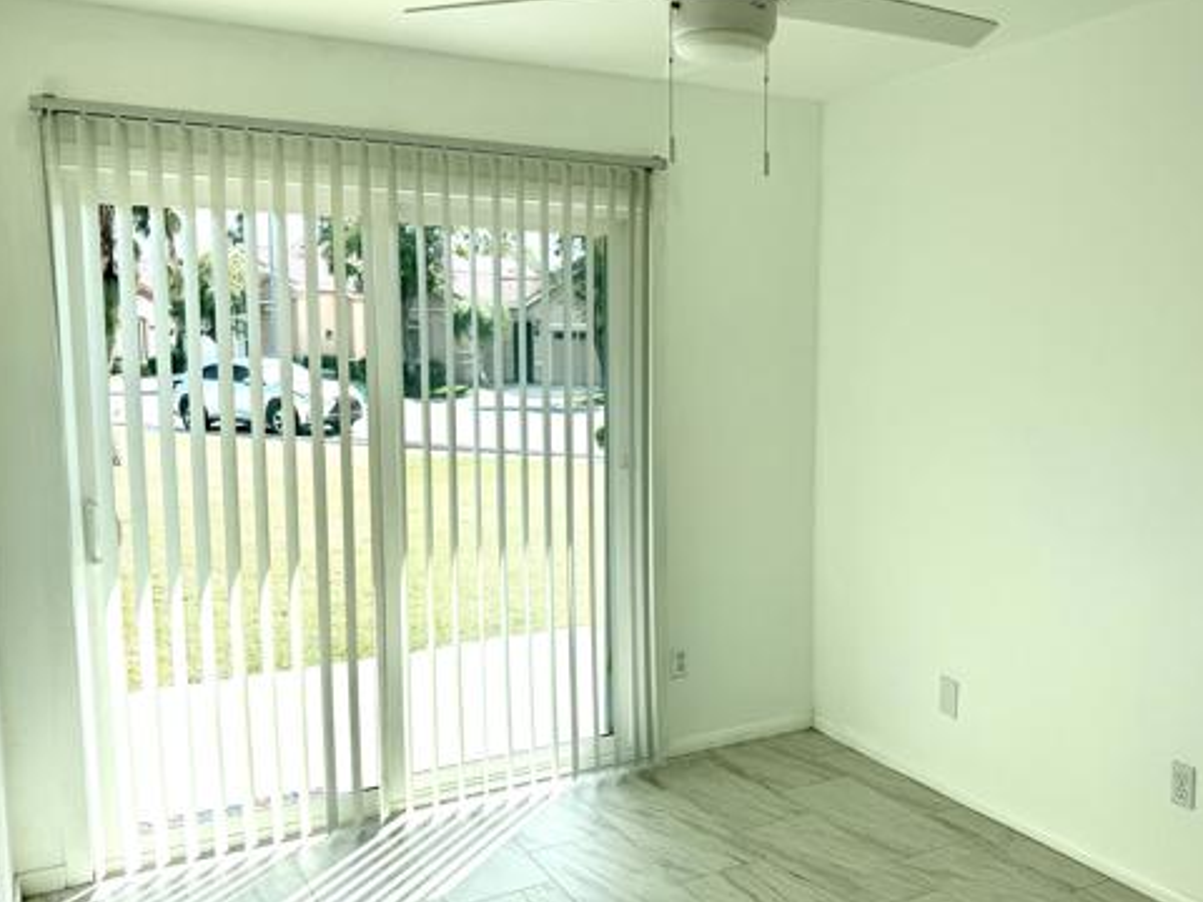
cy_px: 466
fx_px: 1112
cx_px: 709
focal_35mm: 32
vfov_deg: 44.2
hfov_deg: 56.5
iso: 80
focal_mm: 6.76
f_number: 1.78
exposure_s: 1/1285
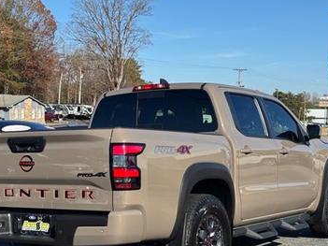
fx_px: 654
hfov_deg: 28.2
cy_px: 169
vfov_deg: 21.2
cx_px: 150
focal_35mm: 69
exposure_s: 1/3817
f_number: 1.78
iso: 64
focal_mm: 6.76
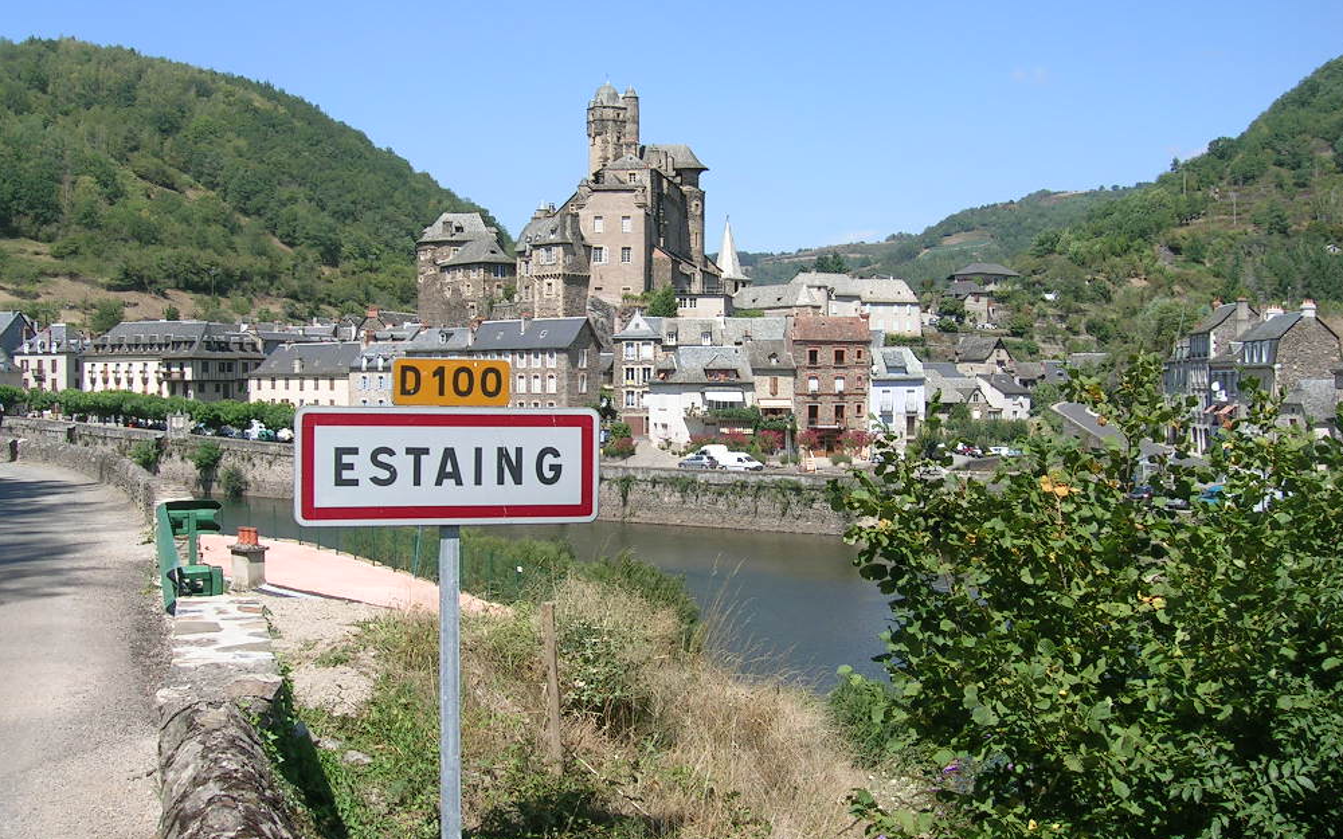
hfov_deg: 51.5
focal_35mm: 38
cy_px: 384
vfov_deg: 33.6
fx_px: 1391
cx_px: 686
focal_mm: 5.4
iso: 50
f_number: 4.8
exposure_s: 1/340
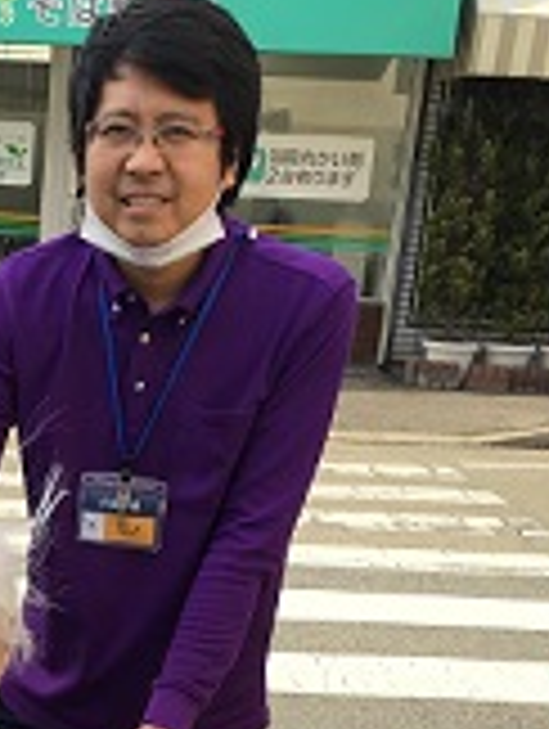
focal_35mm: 75
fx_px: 1582
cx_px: -32
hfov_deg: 19.0
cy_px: 810
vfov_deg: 24.2
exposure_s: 1/491
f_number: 2.4
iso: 25
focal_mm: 3.3
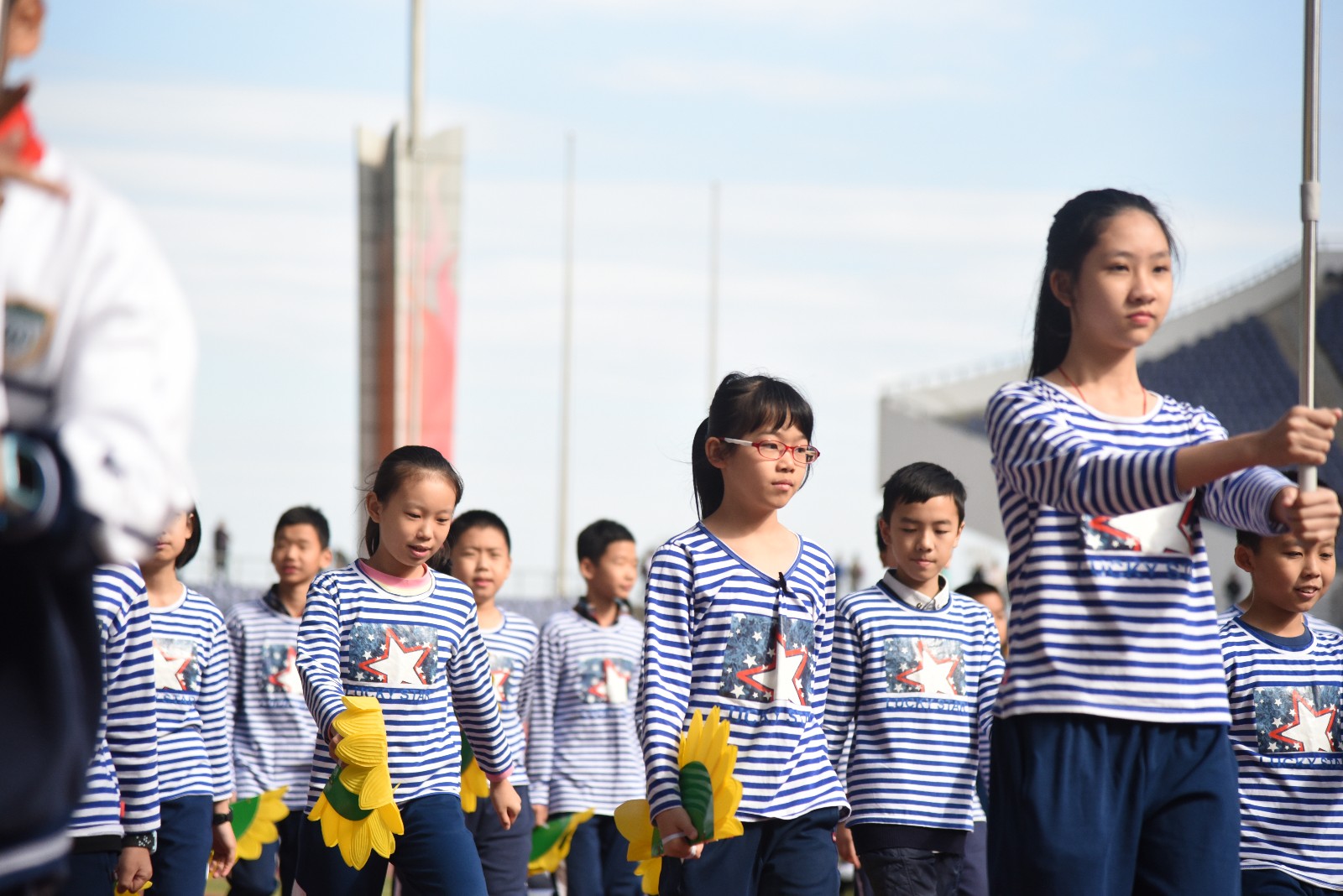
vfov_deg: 11.4
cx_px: 672
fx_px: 4478
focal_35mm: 120
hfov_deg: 17.1
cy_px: 448
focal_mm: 120
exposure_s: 1/4000
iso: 1000
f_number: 4
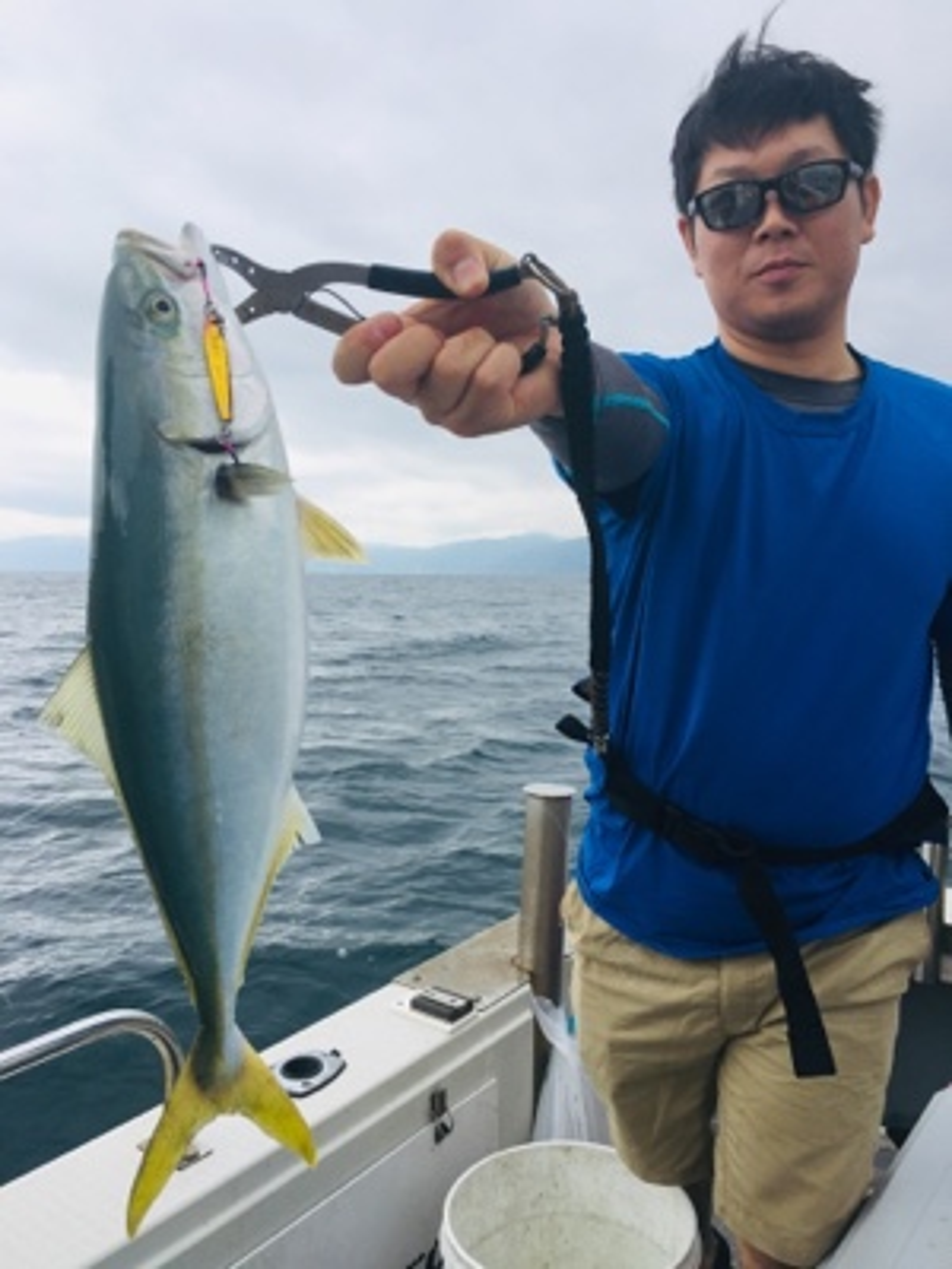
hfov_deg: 48.2
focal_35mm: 29
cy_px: 634
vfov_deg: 61.7
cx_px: 476
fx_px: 1063
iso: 25
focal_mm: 4.15
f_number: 2.2
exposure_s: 1/509
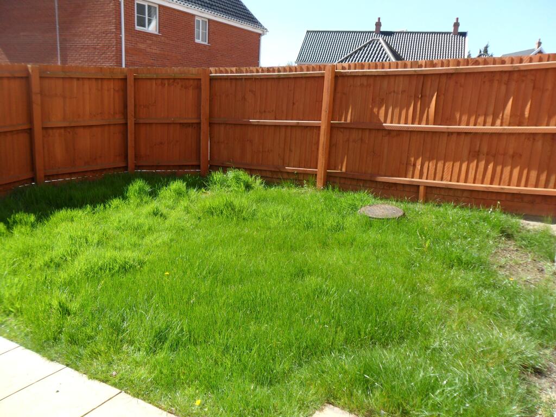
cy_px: 208
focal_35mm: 27
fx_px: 434
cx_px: 278
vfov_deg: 51.4
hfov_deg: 65.3
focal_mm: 4.9
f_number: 3.5
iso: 80
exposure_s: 1/350
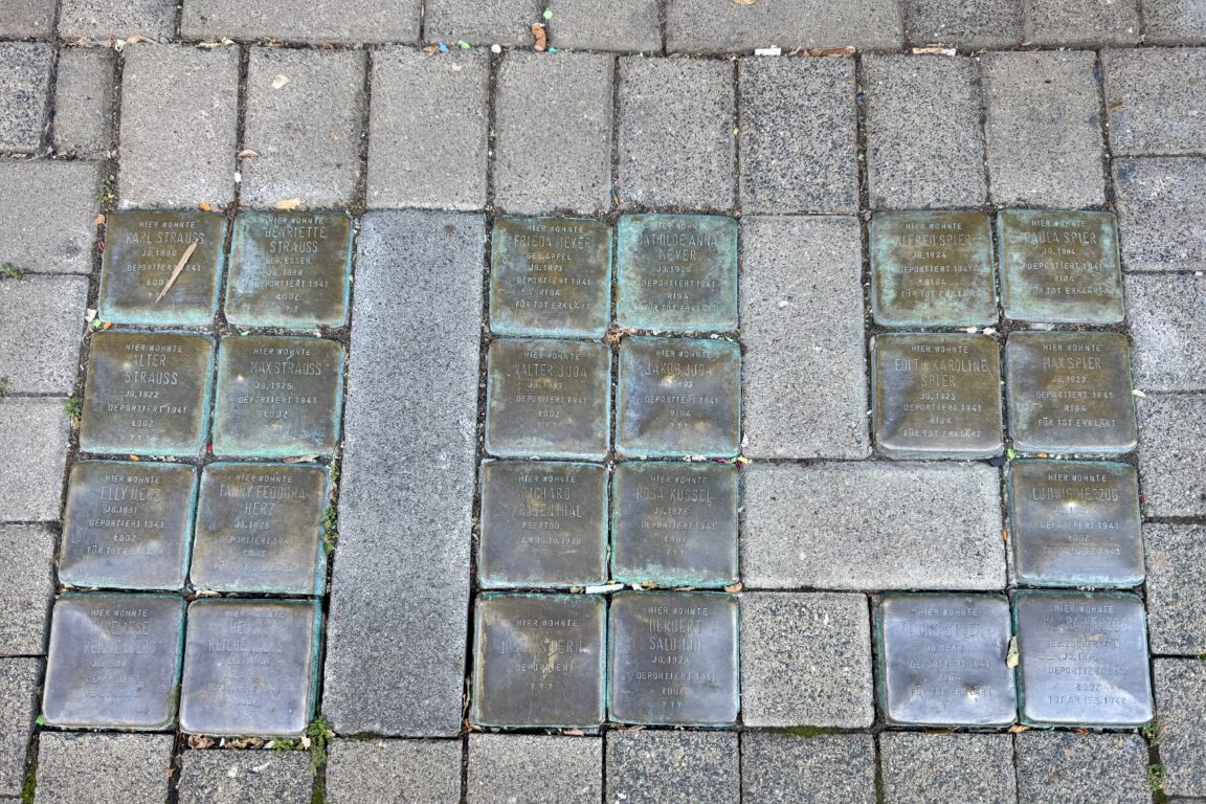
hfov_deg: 69.4
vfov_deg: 49.4
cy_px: 459
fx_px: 871
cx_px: 602
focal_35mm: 26
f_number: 1.78
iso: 50
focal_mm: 6.76
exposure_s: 1/138
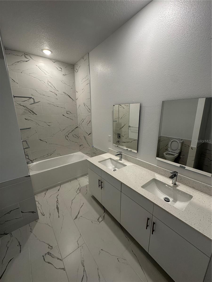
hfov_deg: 85.7
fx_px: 114
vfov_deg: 102.1
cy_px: 141
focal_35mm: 14
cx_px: 106
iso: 160
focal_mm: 2.22
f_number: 2.2
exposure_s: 1/120
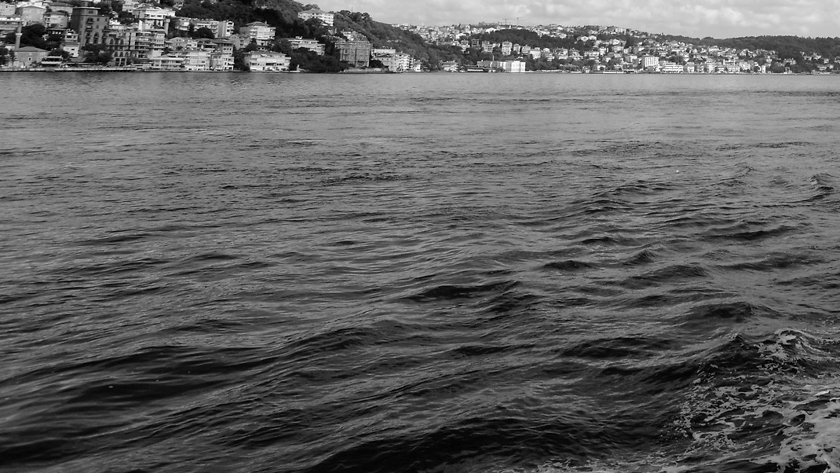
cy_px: -97
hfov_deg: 37.4
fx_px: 1047
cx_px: 901
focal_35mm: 47
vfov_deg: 23.3
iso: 400
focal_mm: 20
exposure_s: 1/800
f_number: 10
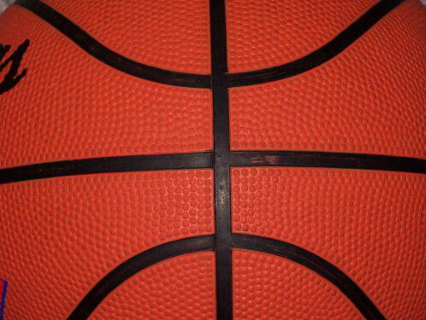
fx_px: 2329
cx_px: 213
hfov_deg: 10.4
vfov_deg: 7.9
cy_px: 160
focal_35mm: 189
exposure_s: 1/125
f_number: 3.2
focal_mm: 31.3
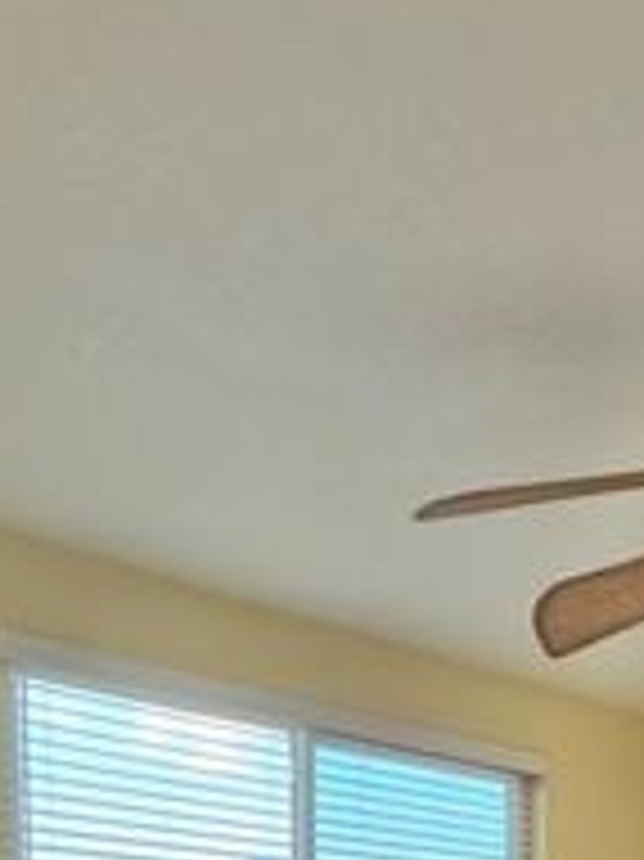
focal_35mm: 39
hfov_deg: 33.7
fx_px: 968
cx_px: 637
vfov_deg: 35.4
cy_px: 1076
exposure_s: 1/120
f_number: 2.2
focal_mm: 2.22
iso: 160
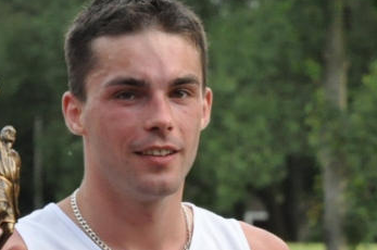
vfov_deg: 4.6
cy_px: 268
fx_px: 3075
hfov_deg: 7.0
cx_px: 265
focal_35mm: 294
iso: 2000
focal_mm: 85
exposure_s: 1/1250
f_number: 5.6
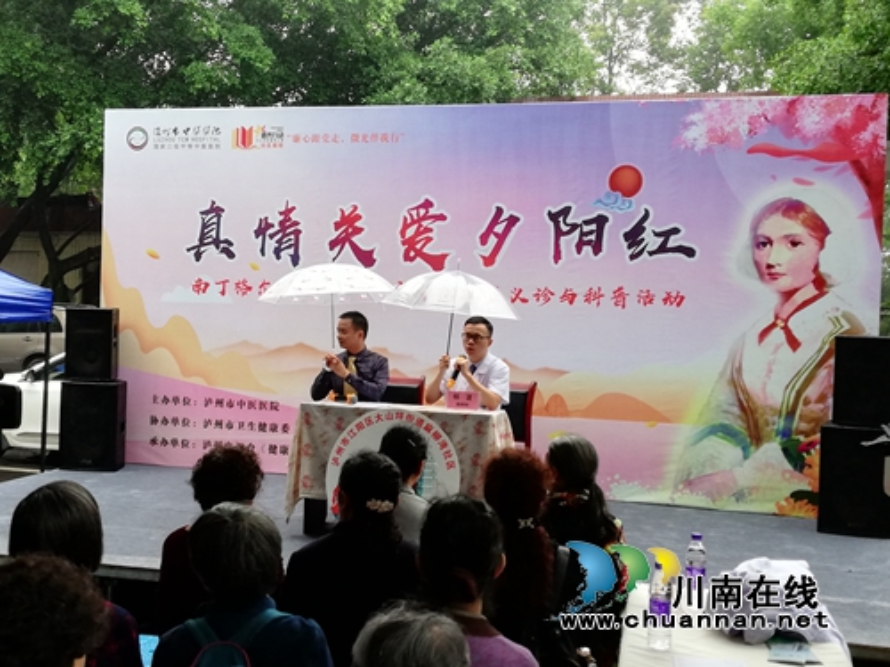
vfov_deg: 36.0
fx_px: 1028
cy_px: 334
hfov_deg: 46.8
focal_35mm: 40
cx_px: 445
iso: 100
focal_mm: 3.81
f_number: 2.2
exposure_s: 1/50
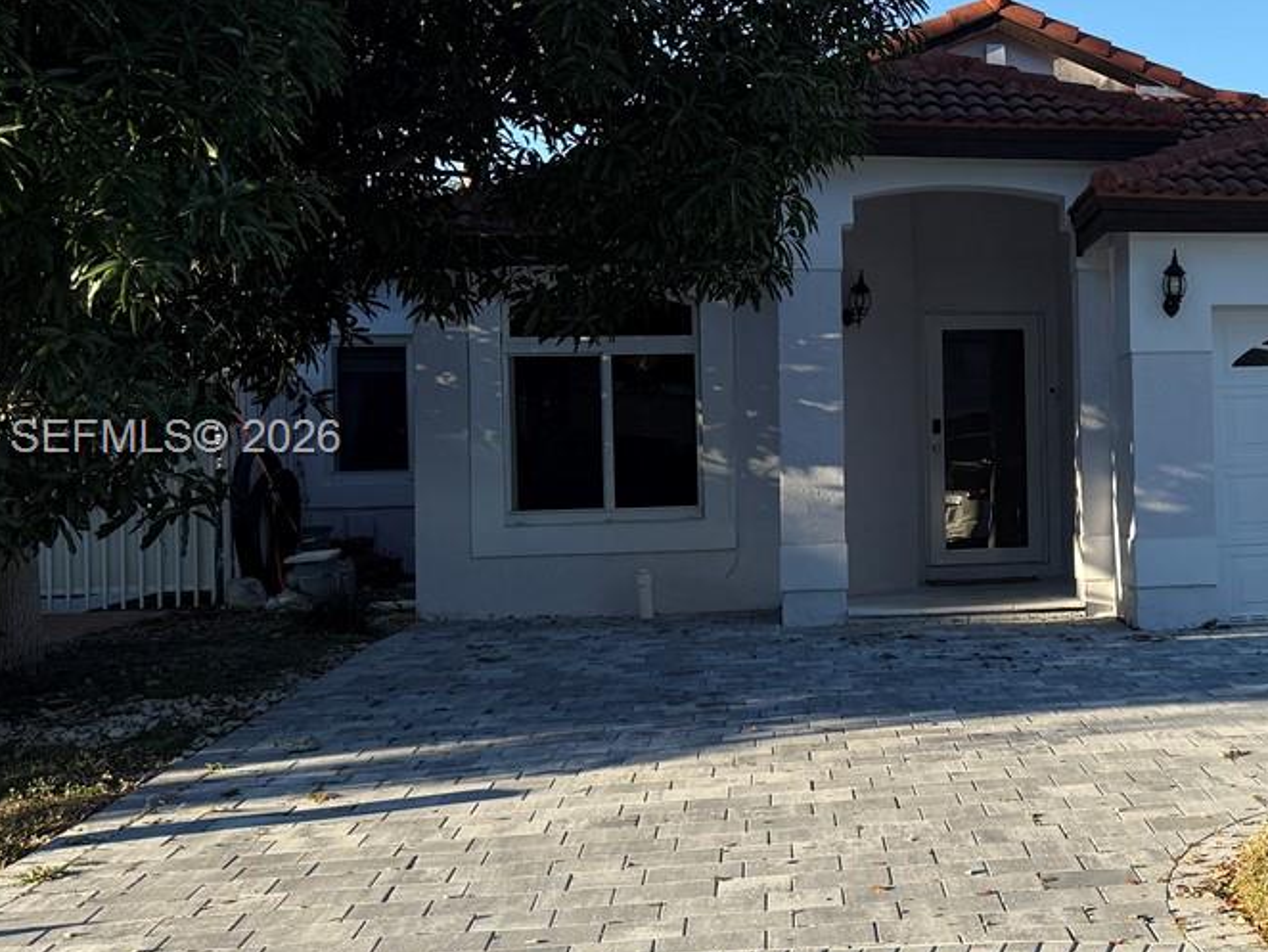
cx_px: 1278
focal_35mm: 58
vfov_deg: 25.2
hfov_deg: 30.8
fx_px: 2125
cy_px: 441
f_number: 1.78
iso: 80
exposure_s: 1/2299
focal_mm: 6.76
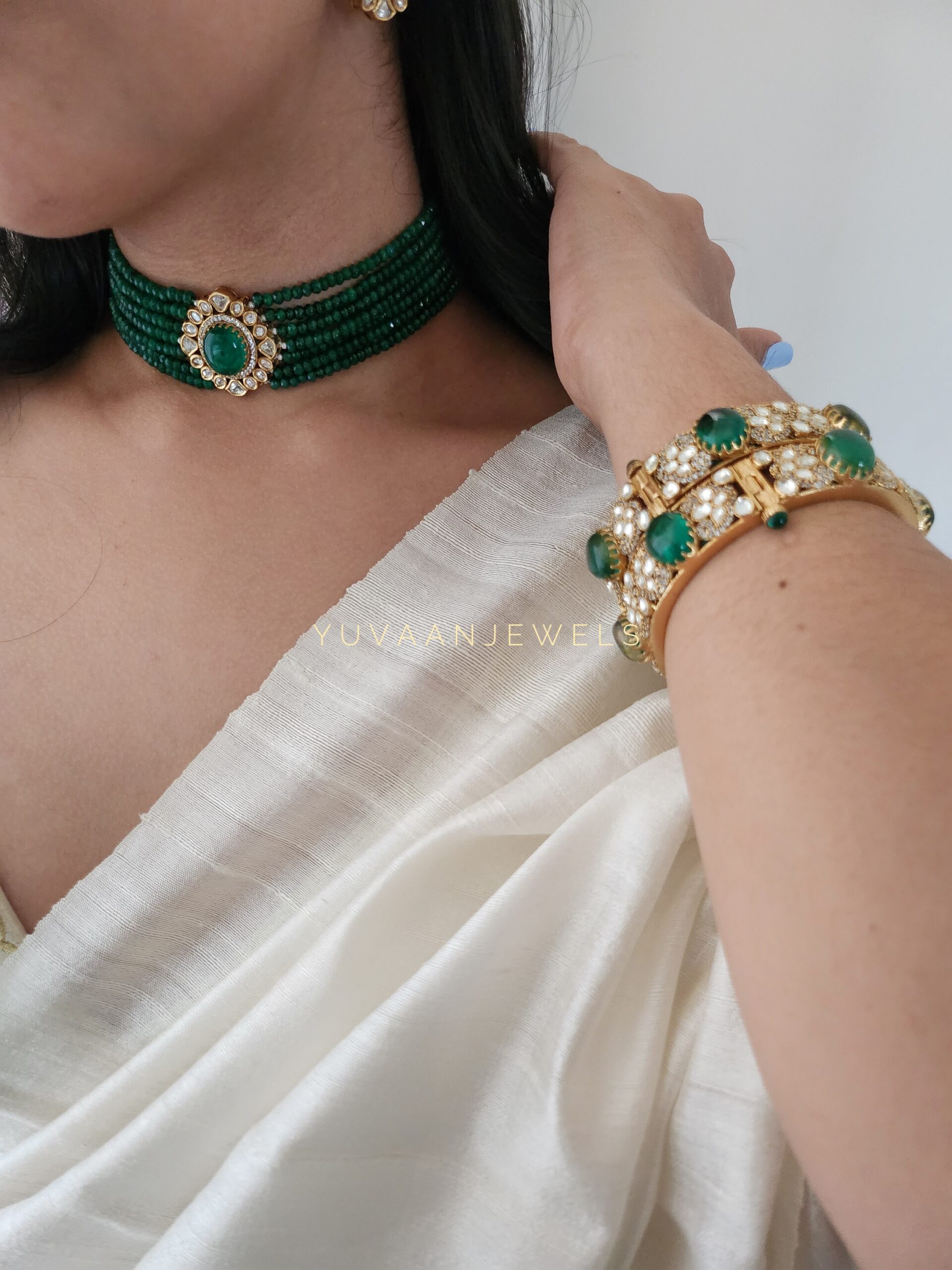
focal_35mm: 24
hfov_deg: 56.8
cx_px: 476
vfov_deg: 71.6
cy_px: 635
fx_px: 880
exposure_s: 1/100
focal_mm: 5
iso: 800
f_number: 1.8
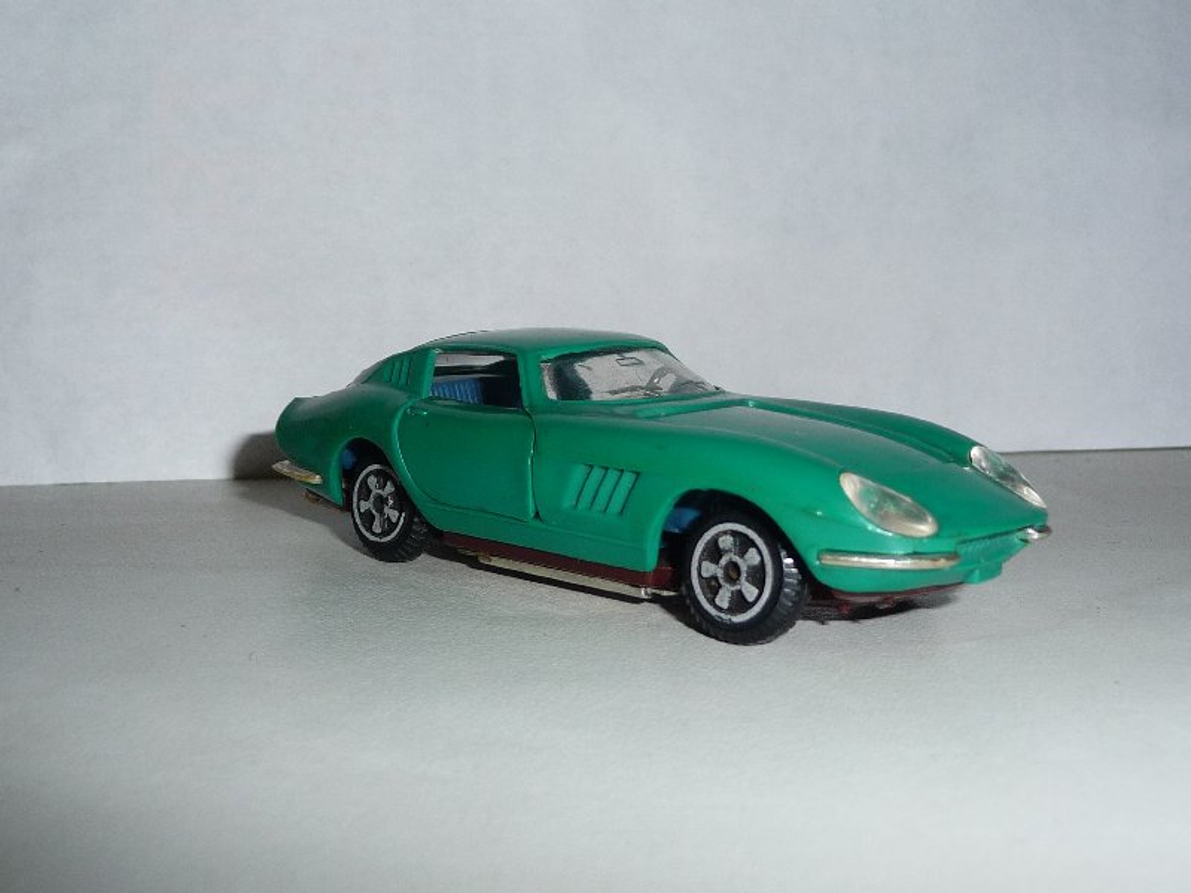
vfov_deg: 33.6
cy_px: 446
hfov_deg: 43.9
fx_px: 1479
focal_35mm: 43
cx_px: 596
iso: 100
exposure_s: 1/30
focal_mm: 5.3
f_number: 3.5
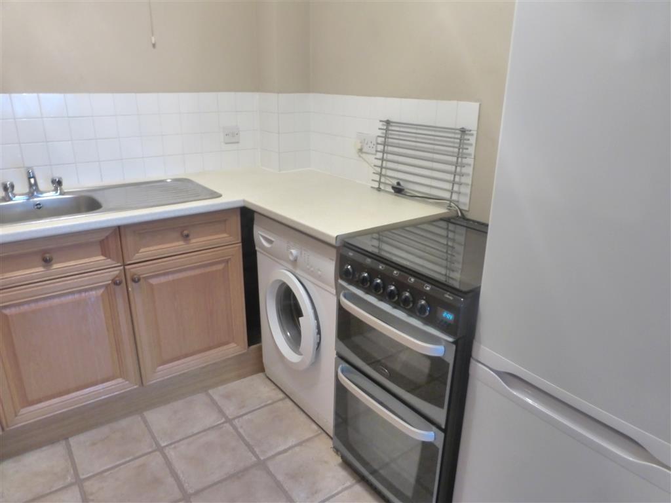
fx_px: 465
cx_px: 336
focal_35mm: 24
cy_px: 252
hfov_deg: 71.6
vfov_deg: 56.8
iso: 400
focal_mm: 4.3
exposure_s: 1/8
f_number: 3.3
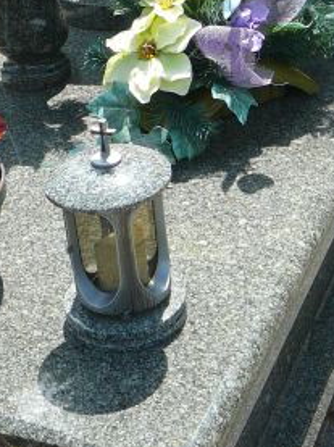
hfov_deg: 18.2
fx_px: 1044
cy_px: 58
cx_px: 147
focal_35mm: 81
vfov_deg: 23.6
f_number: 2.8
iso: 80
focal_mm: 5.2
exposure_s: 1/800
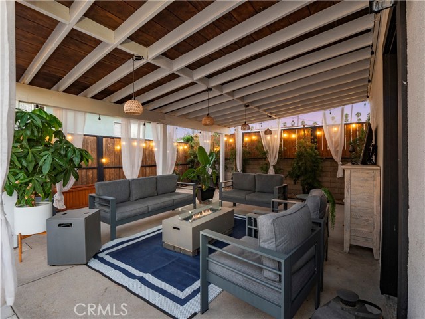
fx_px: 196
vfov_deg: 78.1
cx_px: 212
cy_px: 160
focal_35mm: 16
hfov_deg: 94.5
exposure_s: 1.6
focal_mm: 8
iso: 200
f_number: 8
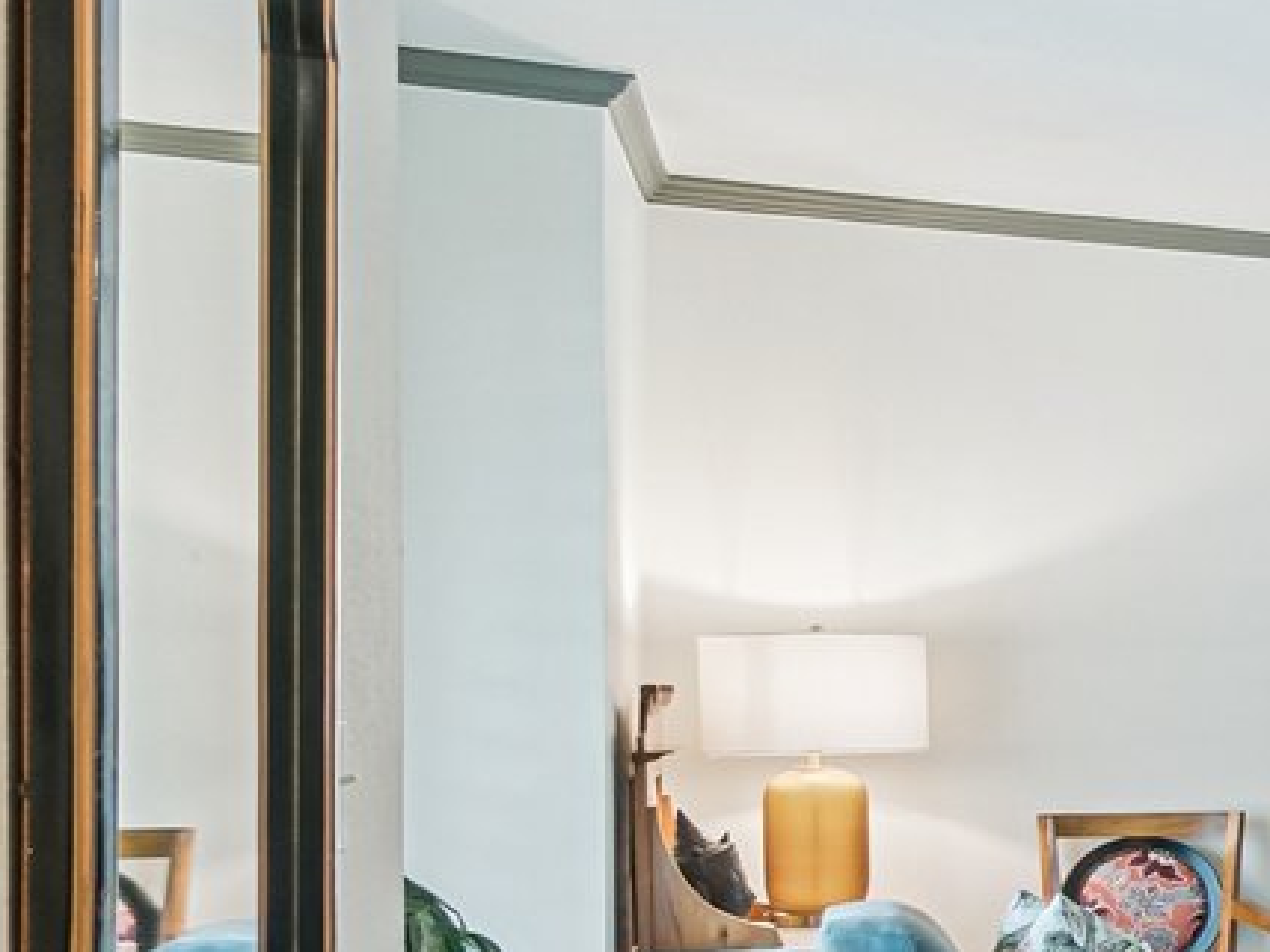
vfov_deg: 21.1
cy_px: 758
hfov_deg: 16.2
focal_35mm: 69
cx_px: 2887
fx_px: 2531
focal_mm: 10
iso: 200
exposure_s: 1/5
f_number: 6.3
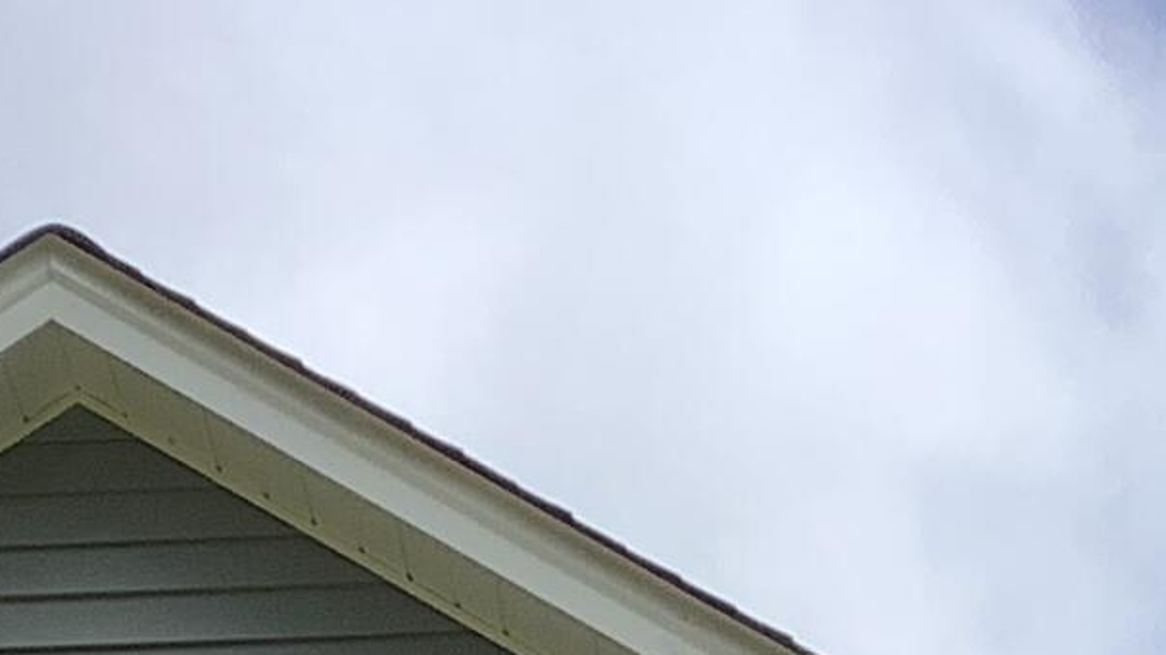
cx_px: 717
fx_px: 5162
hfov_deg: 12.9
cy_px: 1946
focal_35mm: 167
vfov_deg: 6.6
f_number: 2.4
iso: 25
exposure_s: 1/1131
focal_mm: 3.3
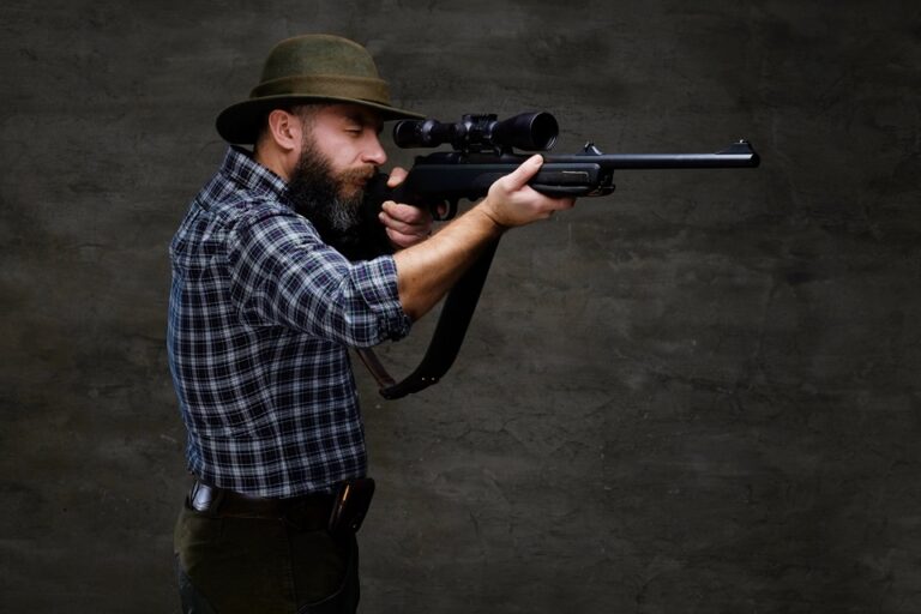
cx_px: 460
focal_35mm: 84
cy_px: 307
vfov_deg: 16.3
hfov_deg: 24.2
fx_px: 2149
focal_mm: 56
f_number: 8
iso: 200
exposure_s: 1/180
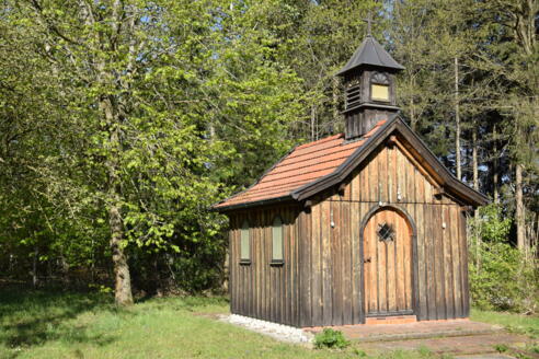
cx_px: 270
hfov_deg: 43.6
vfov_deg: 29.9
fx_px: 674
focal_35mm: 45
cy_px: 180
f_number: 6.3
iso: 200
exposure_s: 1/640
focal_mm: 30
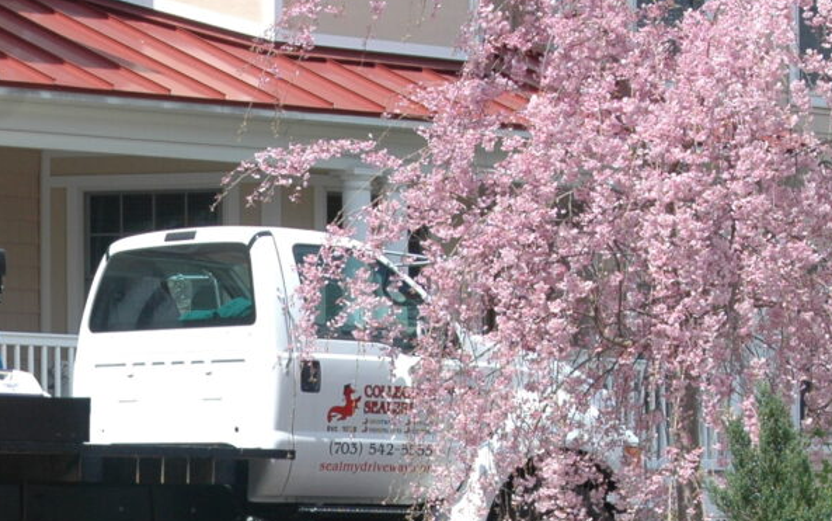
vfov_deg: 7.5
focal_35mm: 174
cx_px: 41
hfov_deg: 11.9
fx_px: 3947
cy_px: 673
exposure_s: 1/320
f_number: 9
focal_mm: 44
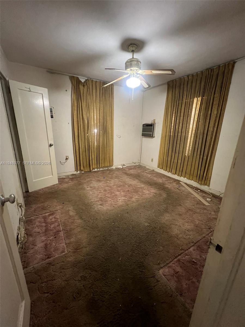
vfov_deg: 106.2
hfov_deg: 89.9
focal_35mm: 13
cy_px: 164
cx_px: 122
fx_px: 123
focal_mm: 1.57
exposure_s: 1/40
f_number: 1.8
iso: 640
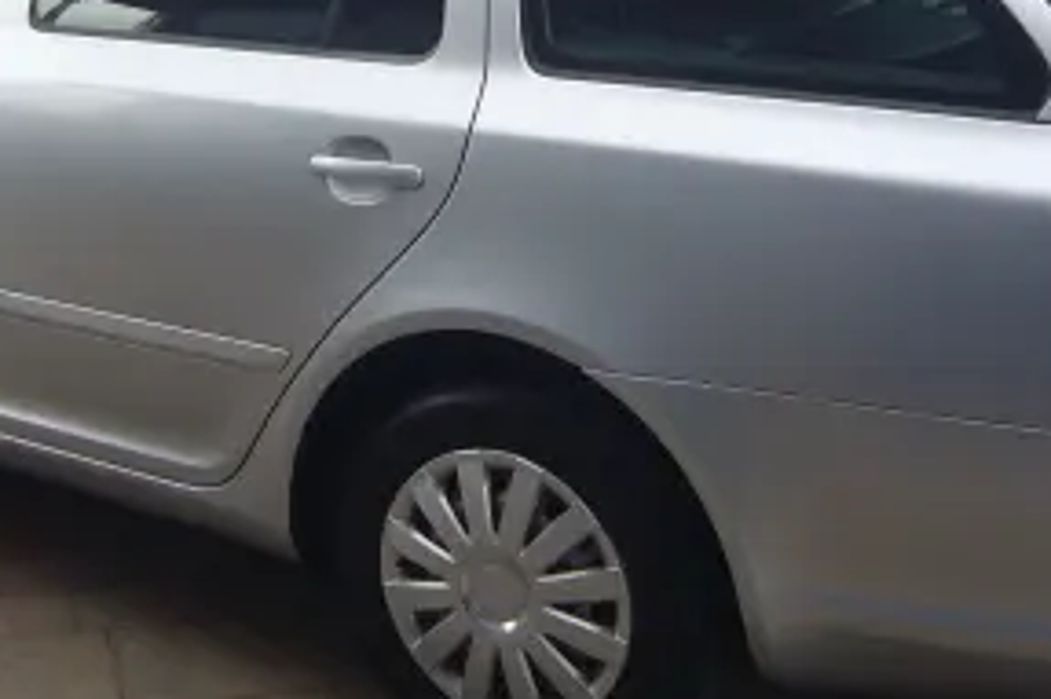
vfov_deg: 20.3
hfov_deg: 30.8
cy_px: 18
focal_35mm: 65
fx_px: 1896
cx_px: 381
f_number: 2.8
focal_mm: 4.6
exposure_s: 1/160
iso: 80
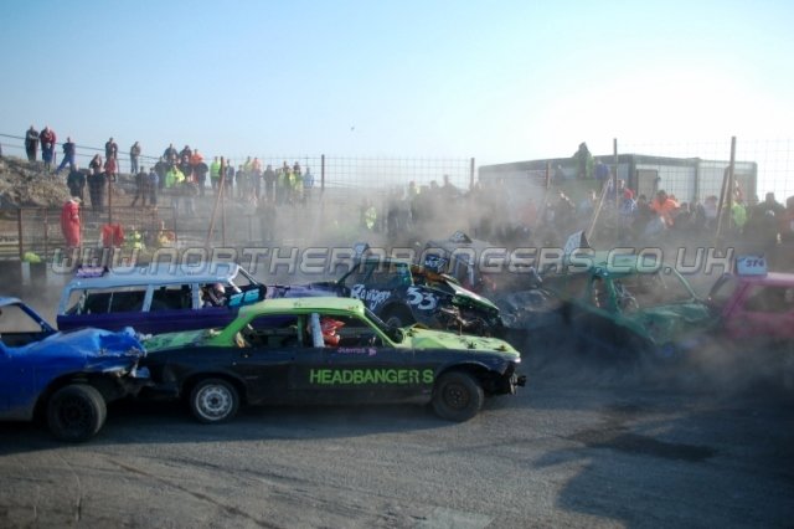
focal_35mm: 33
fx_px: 727
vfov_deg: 39.9
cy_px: 264
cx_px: 397
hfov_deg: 57.2
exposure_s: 1/1000
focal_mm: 22
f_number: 4
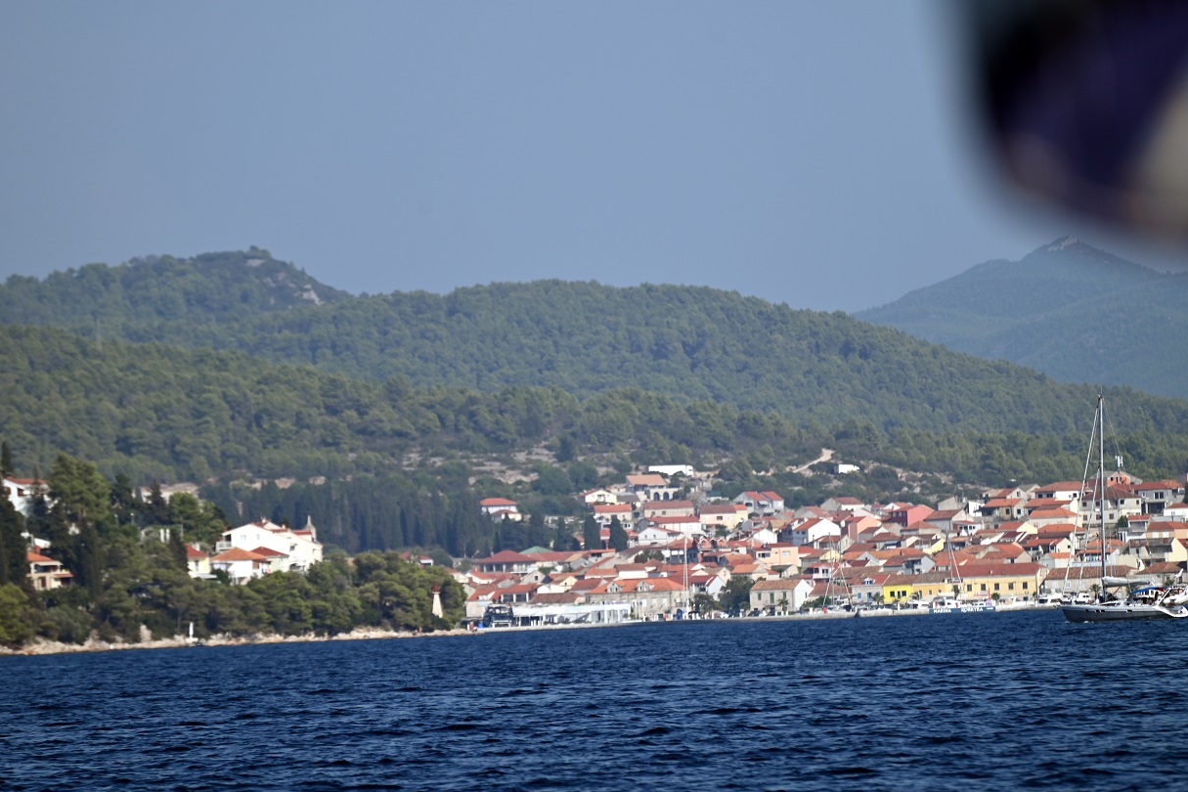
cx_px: 613
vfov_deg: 4.3
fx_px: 10592
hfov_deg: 6.4
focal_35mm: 321
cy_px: 377
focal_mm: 300
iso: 160
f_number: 5.6
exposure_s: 1/1000
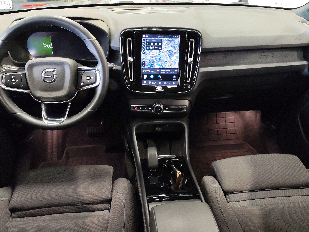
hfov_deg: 56.8
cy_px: 116
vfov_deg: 44.2
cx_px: 154
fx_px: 286
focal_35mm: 32
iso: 1600
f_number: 1.9
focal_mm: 6.12
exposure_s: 1/50
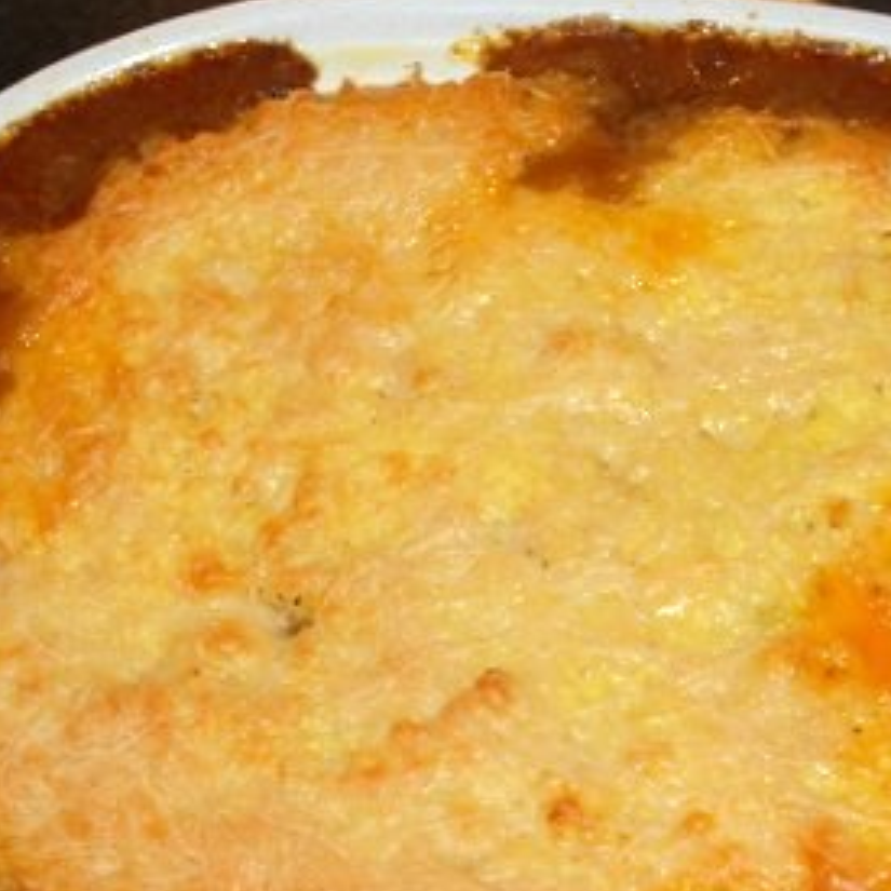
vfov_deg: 19.4
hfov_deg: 19.5
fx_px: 2592
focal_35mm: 89
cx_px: 570
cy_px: 635
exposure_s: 1/60
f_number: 4.2
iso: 200
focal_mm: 32
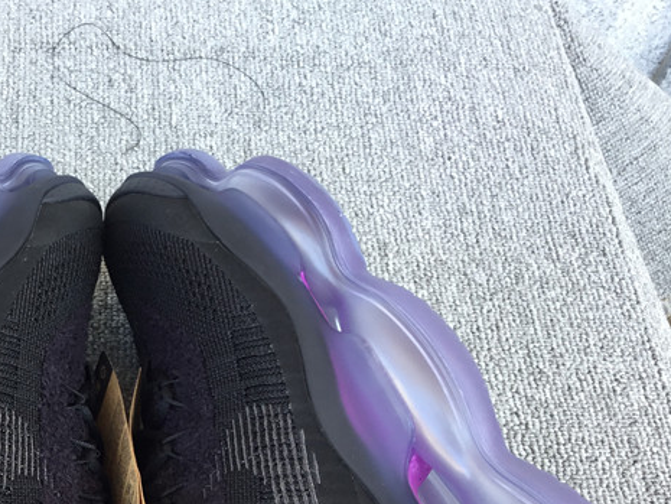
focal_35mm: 60
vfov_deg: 23.6
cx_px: 75
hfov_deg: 30.8
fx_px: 1163
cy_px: 474
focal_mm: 3.3
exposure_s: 1/50
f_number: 2.4
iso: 25
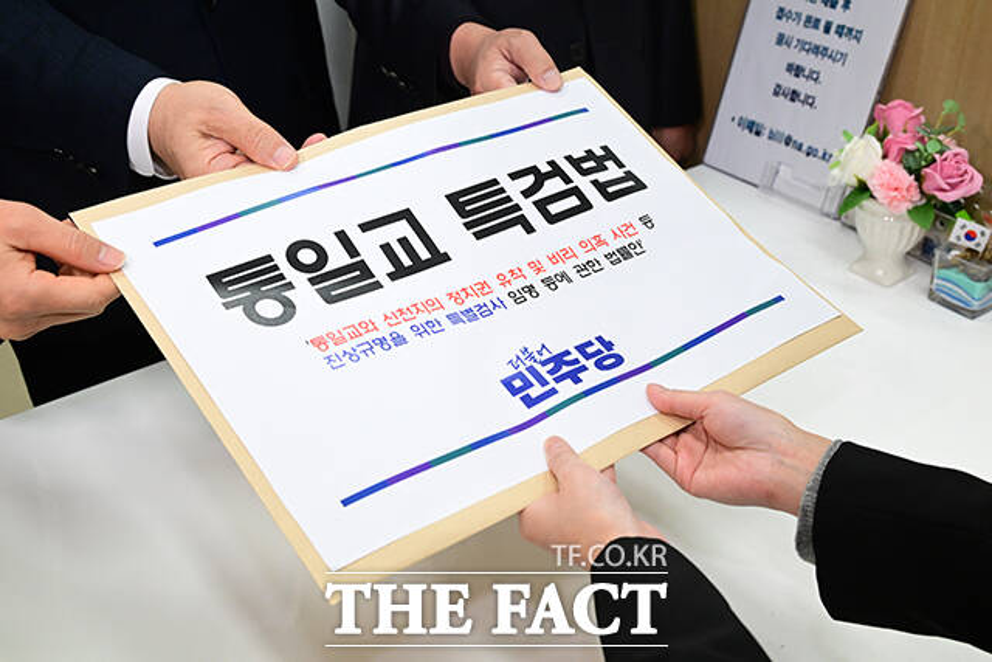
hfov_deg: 47.4
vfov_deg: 32.6
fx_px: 1130
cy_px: 331
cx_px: 496
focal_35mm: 41
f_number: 7.1
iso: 4000
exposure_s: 1/250
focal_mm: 41
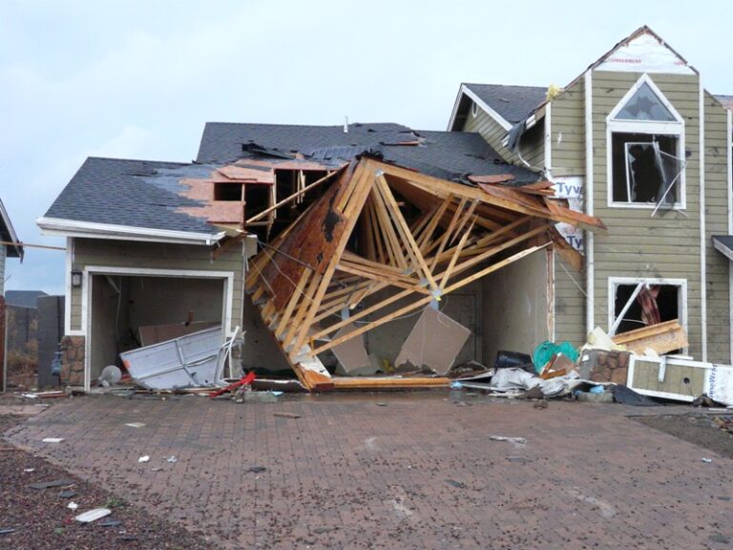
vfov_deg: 36.0
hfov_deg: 46.8
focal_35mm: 40
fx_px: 847
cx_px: 366
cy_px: 275
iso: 400
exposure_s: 1/125
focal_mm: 6.5
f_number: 3.2
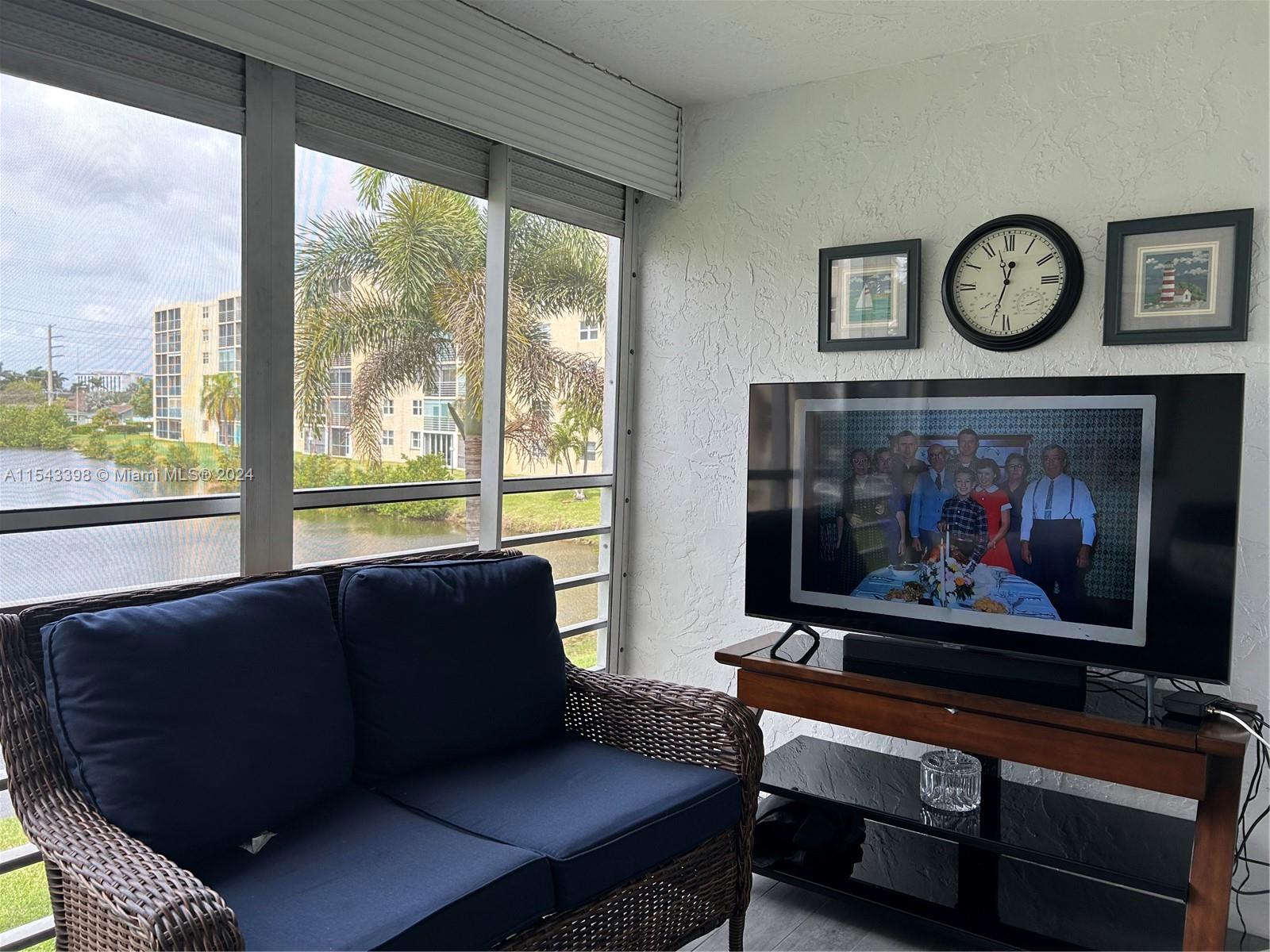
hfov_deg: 67.3
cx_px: 635
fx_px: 954
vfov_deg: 53.1
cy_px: 476
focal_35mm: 26
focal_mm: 5.7
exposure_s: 1/569
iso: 50
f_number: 1.5
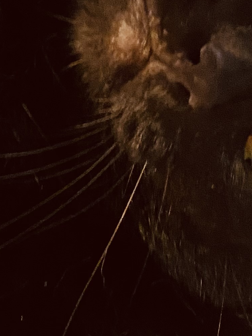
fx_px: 1019
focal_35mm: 105
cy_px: 6
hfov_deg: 14.1
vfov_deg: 18.3
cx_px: 134
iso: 400
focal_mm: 4.25
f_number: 1.8
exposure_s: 1/40
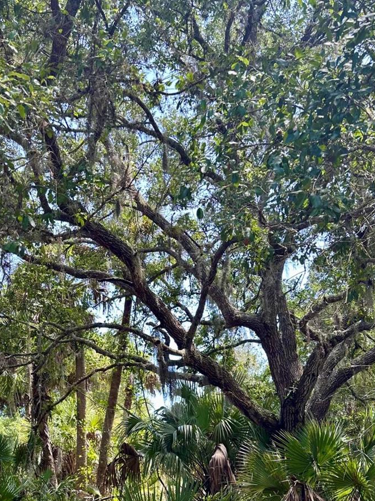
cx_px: 132
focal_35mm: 41
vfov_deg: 44.7
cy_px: 357
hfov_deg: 34.9
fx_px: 592
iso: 80
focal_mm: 6.86
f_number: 1.78
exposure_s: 1/278
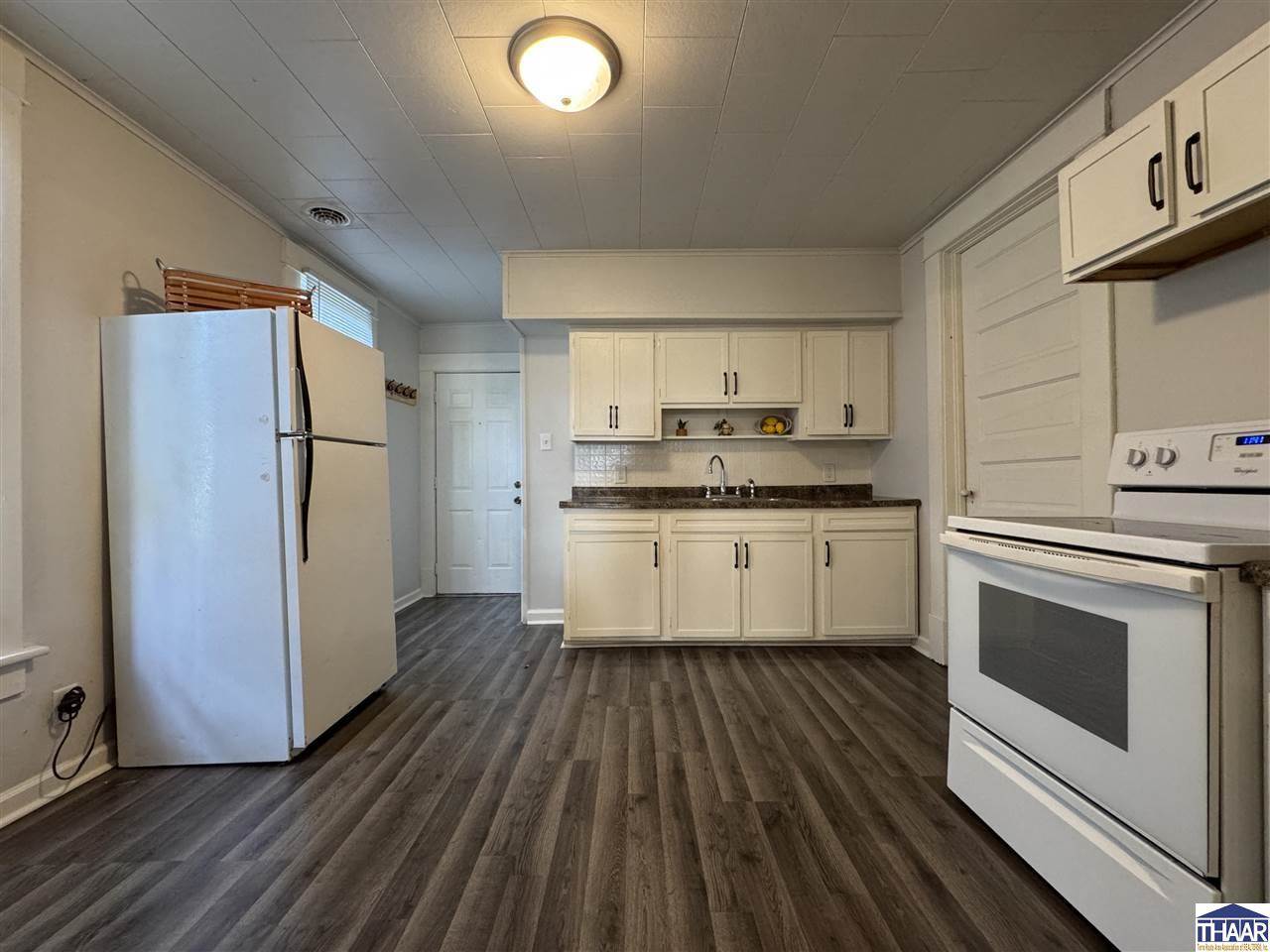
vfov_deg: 85.7
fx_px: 514
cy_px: 476
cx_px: 635
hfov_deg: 102.1
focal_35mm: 14
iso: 400
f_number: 2.2
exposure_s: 1/60
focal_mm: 2.22
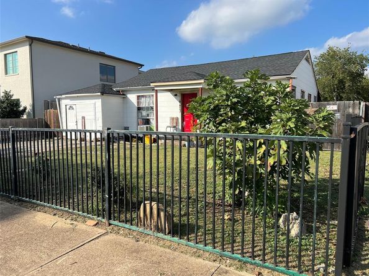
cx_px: 184
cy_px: 138
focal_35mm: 26
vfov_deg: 53.0
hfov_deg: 67.3
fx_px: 277
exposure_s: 1/3257
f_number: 1.5
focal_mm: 5.7
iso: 50
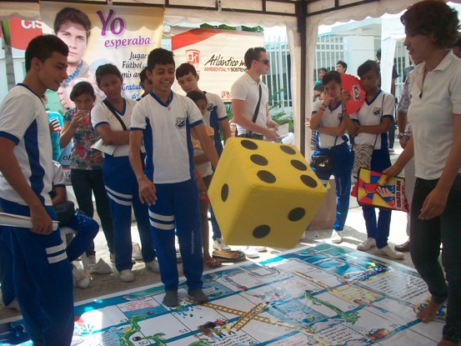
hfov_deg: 53.9
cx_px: 230
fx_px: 453
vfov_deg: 41.8
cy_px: 173
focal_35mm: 34
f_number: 2.8
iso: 80
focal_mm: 5.7
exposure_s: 1/400
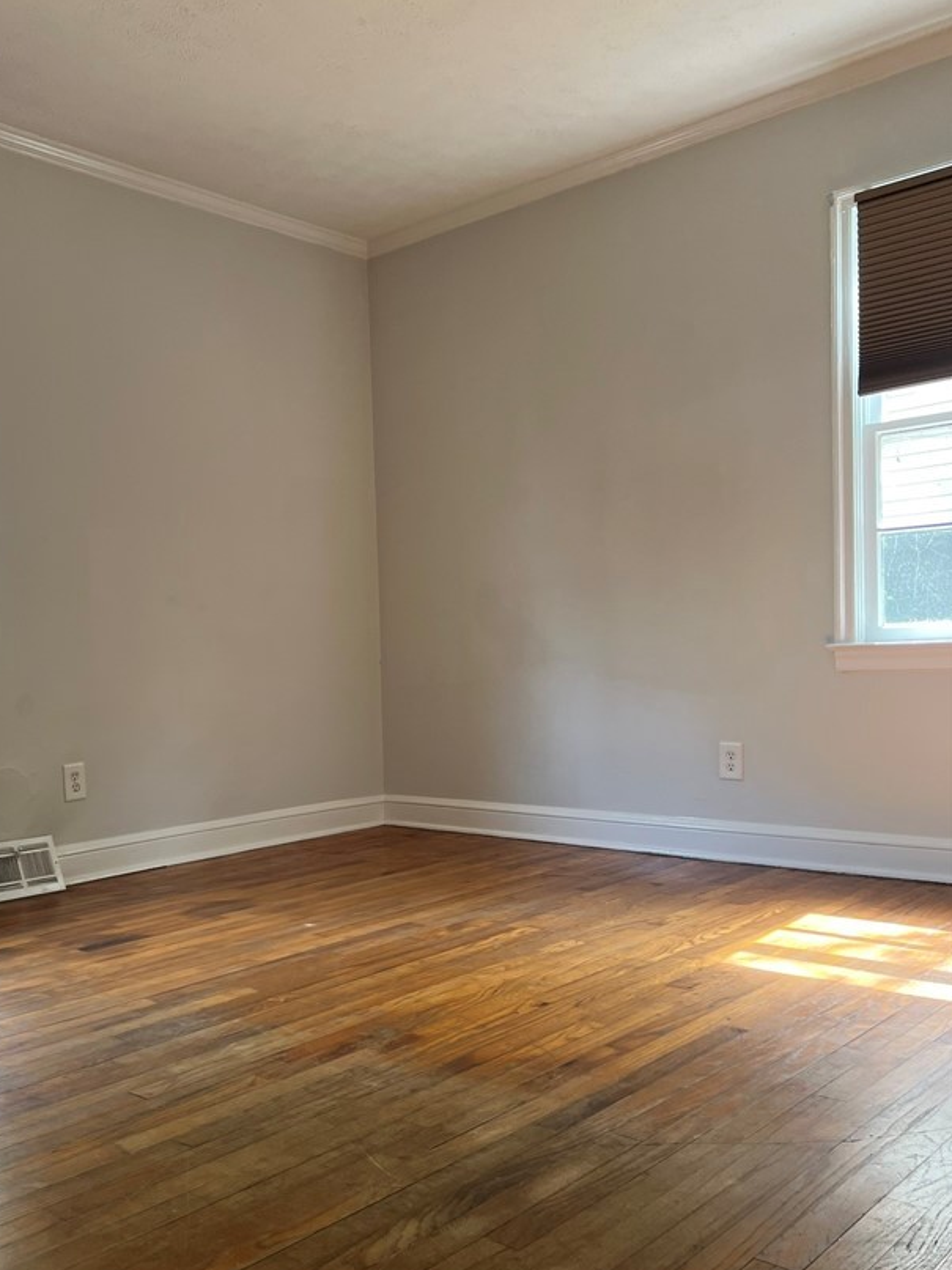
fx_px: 1210
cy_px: 689
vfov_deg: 55.3
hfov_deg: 42.6
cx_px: 354
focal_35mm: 33
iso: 125
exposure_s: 1/115
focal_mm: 5.7
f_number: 1.5
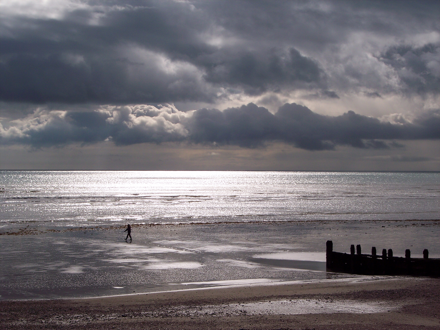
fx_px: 826
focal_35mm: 65
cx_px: 220
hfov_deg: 29.8
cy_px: 165
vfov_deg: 22.6
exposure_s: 1/1500
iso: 100
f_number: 6.7
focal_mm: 13.3
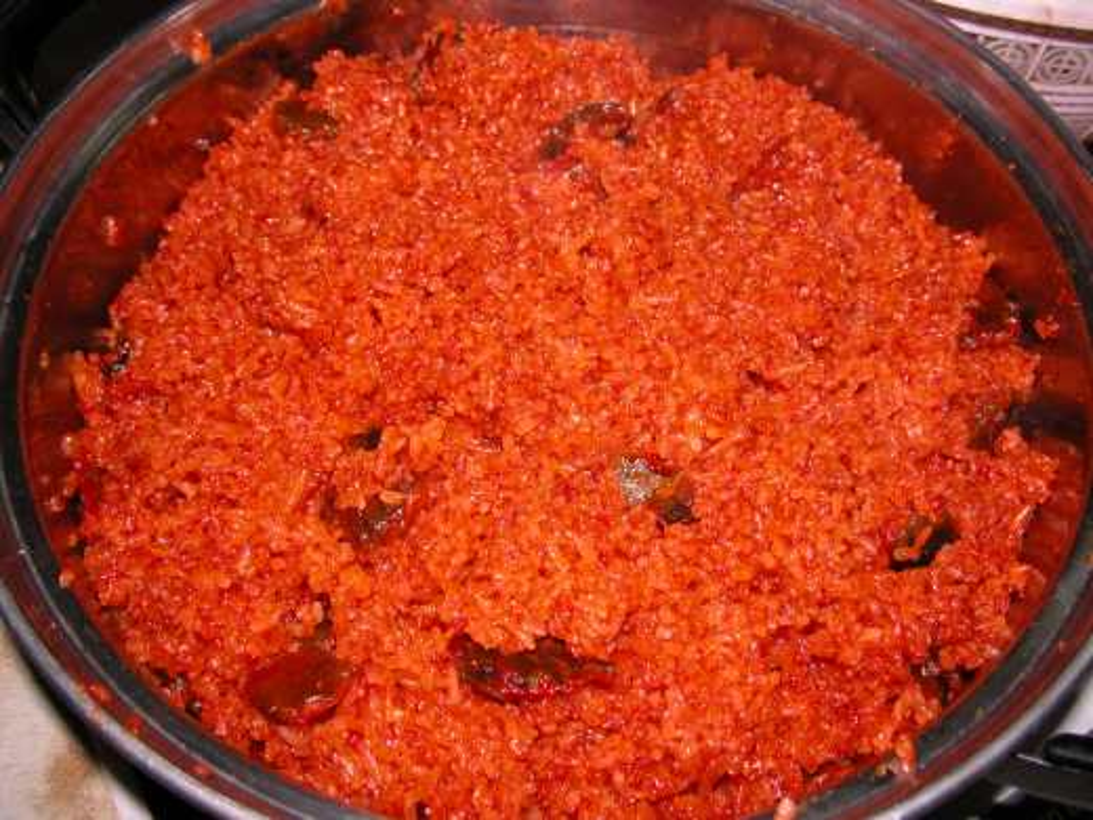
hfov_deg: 54.0
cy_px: 410
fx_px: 1074
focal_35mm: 34
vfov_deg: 41.8
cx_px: 546
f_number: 2.8
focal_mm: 8.9
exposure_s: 1/60
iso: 100
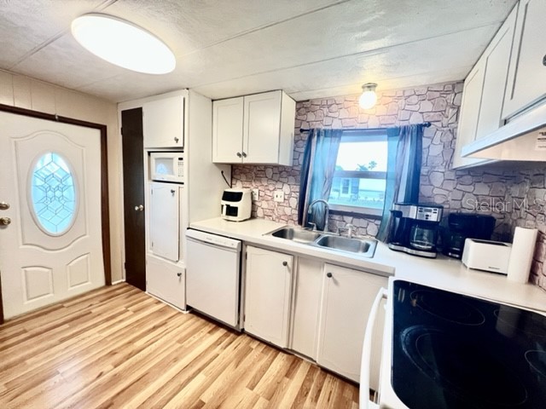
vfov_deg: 89.9
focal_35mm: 13
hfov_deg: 106.2
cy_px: 204
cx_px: 273
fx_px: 205
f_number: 1.8
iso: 125
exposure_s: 1/120
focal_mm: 1.57
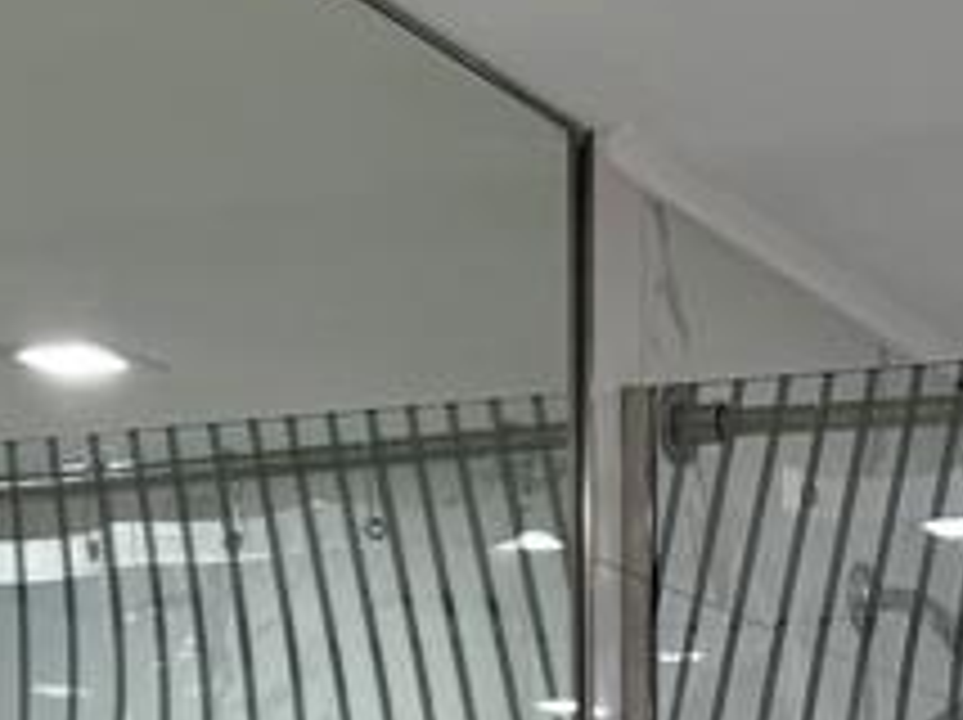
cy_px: 1454
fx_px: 3196
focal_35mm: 115
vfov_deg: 11.5
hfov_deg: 16.8
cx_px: 963
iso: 80
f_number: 1.78
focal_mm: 6.76
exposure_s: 1/147
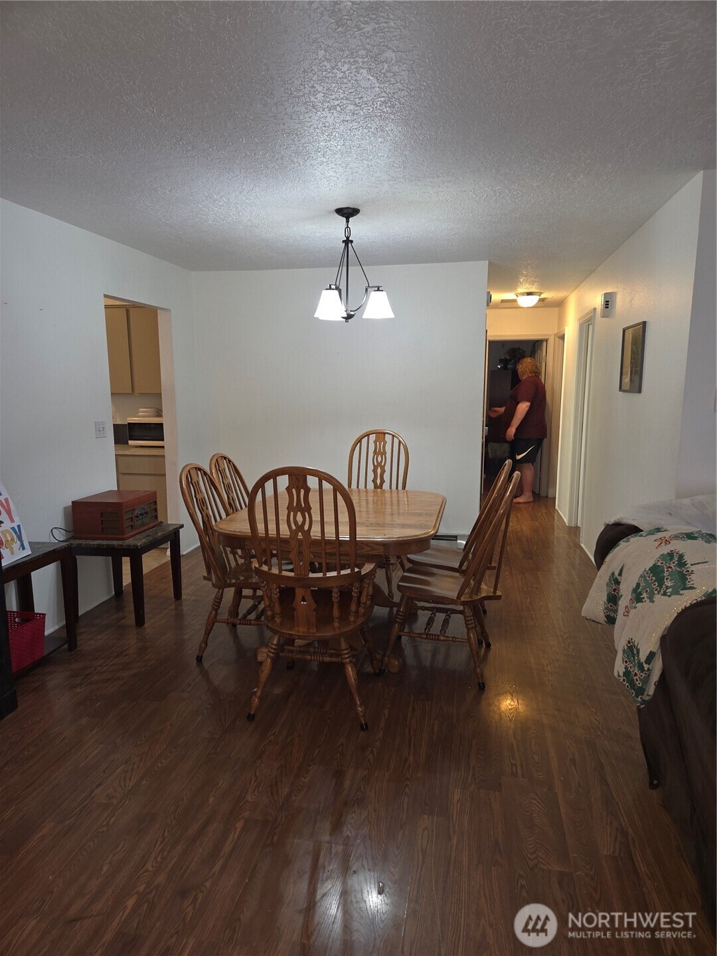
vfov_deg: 73.9
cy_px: 478
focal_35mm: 23
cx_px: 358
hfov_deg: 58.9
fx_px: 635
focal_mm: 5.4
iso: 400
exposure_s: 1/60
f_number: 1.8
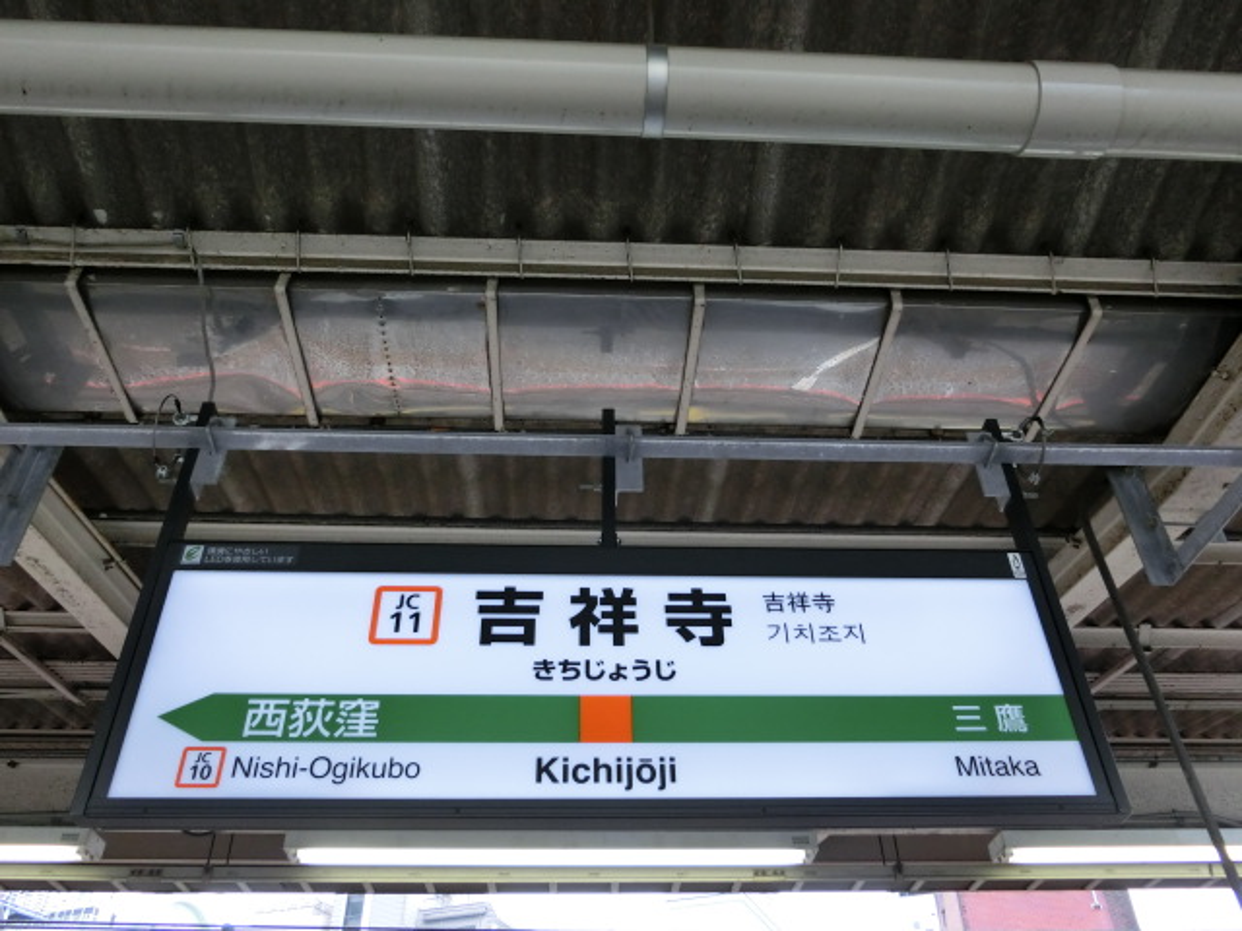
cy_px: 466
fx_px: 1041
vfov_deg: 48.2
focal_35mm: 29
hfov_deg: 61.7
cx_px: 621
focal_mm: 5.2
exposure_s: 1/125
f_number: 3.7
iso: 200
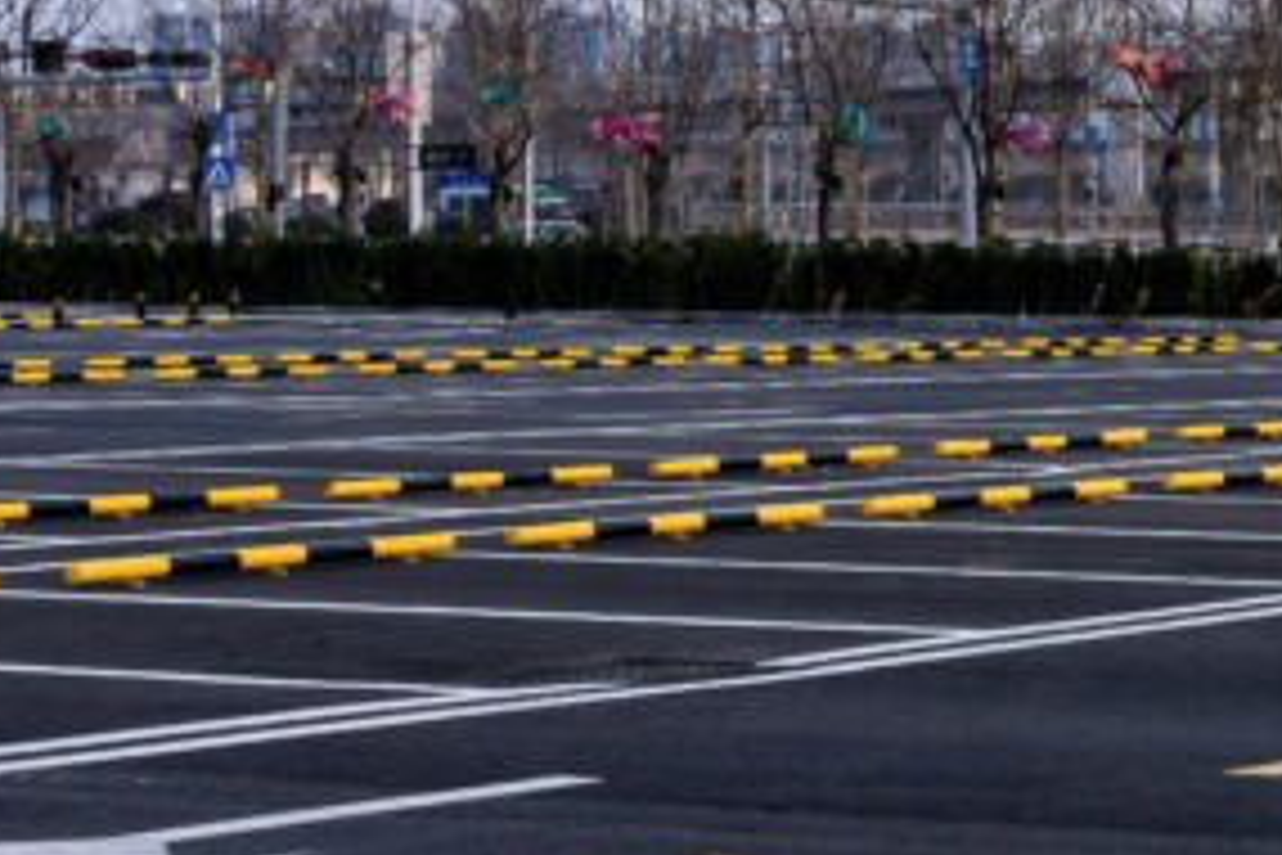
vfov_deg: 9.4
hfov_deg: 13.3
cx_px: 1835
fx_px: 5212
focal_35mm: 146
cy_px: 680
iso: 200
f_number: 11
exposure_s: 1/80
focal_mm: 34.8
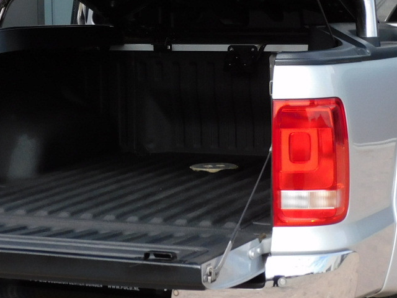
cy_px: 60
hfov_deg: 19.6
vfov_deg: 14.7
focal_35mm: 100
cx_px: 207
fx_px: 1147
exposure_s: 1/500
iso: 125
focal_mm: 7.2
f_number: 3.8
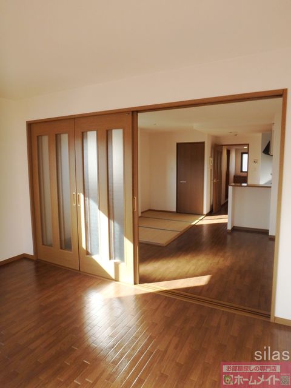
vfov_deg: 79.0
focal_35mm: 21
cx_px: 146
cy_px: 194
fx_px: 235
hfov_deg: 63.4
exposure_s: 1/80
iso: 125
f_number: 3.5
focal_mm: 3.7
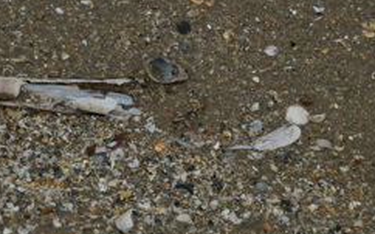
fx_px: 3218
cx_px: 152
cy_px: 117
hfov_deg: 6.7
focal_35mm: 315
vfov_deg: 4.2
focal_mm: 125
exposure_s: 1/100
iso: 500
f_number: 6
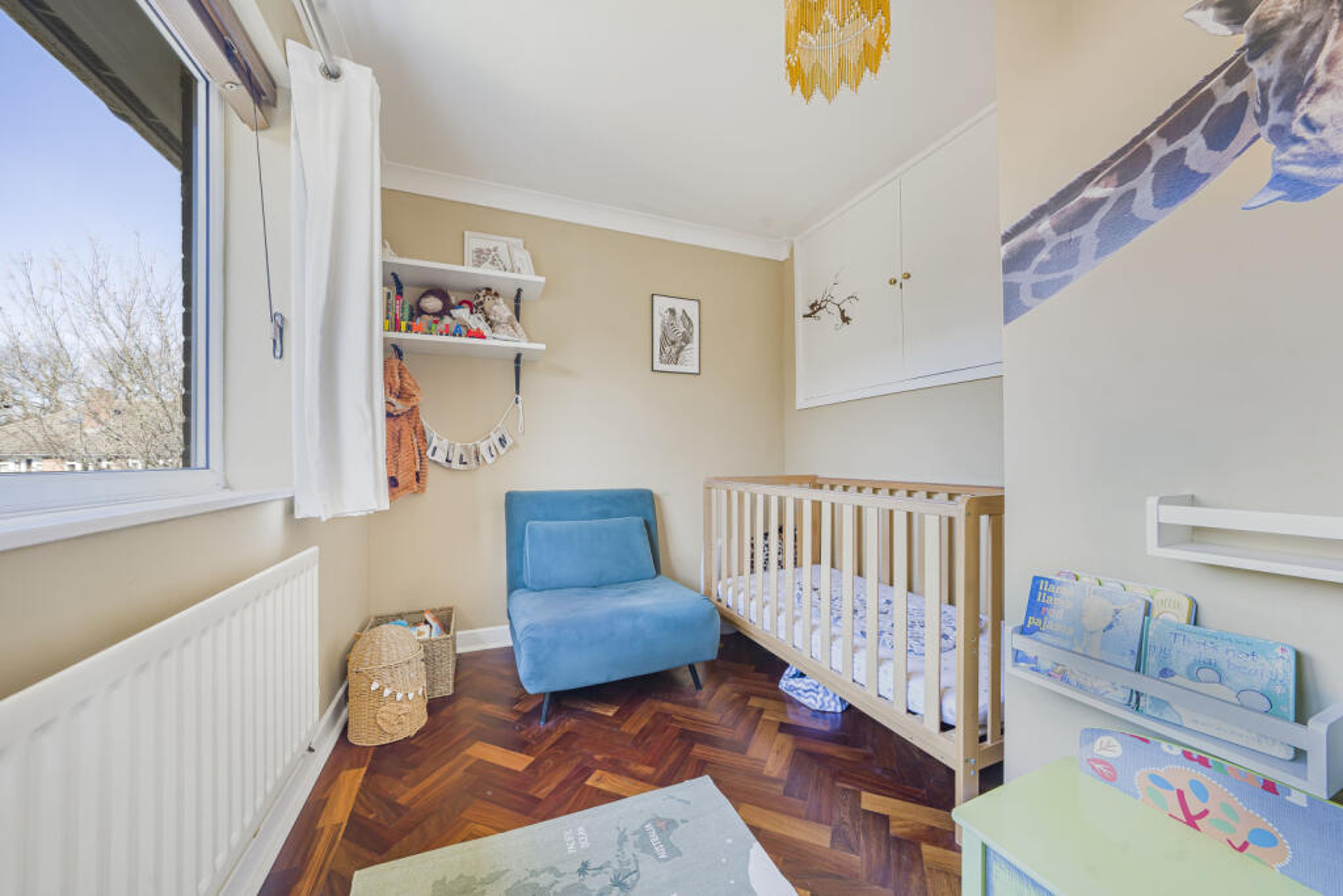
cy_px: 448
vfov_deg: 90.0
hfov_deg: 112.6
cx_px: 672
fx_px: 448
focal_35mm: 12
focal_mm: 12
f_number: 9
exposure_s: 1/3
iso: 320
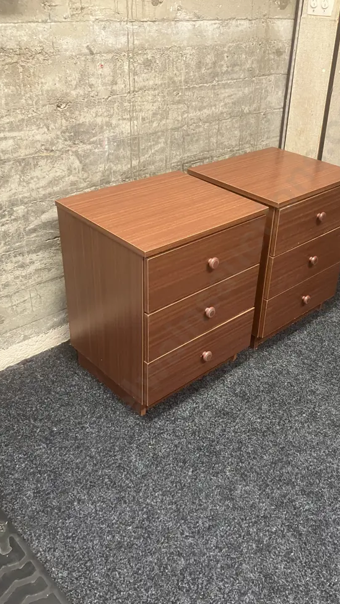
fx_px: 513
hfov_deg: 36.6
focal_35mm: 32
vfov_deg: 61.0
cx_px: 203
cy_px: 309
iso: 320
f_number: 1.8
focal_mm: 3.99
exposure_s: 1/50
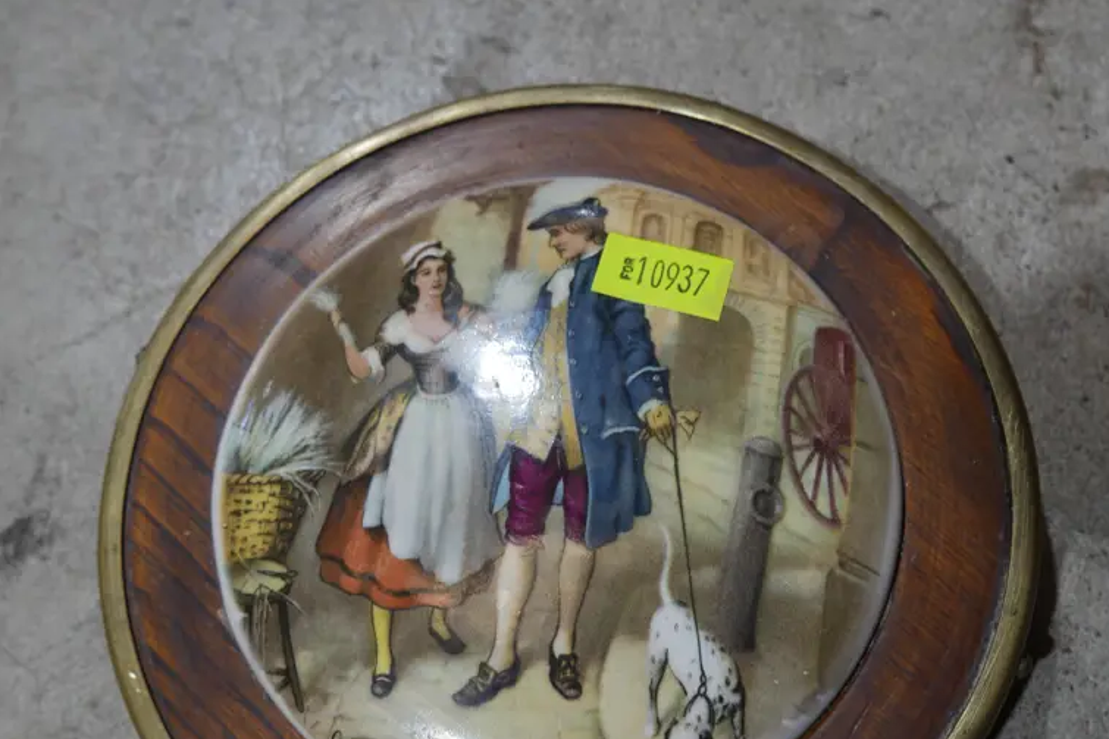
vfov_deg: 27.7
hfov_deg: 41.1
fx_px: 1478
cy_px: 535
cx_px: 563
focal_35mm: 48
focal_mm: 17
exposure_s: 1/80
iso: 200
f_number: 4
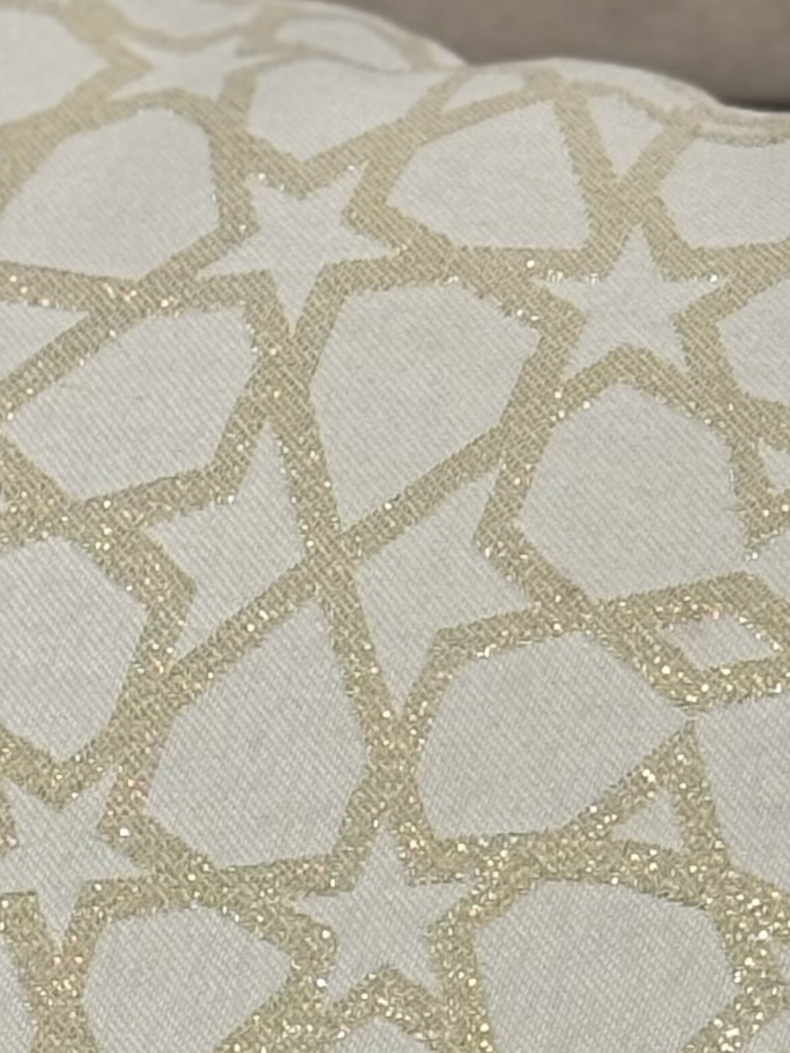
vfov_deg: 7.7
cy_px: 1881
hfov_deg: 6.0
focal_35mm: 248
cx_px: 412
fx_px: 7546
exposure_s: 1/50
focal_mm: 6.76
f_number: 1.78
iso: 80
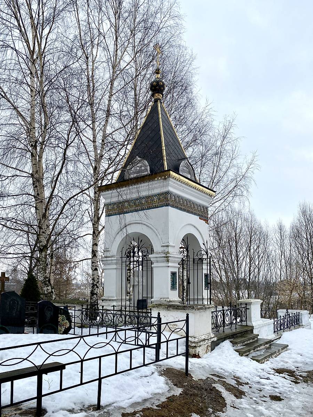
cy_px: 208
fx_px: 313
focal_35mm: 26
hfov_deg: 53.1
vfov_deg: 67.3
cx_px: 156
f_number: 1.8
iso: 32
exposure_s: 1/2890
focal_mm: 4.25
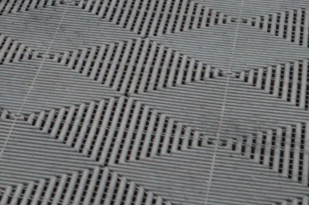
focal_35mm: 227
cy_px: -457
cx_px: -360
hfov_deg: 8.5
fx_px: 1947
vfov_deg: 5.6
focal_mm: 31
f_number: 5
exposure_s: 1/20
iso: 800
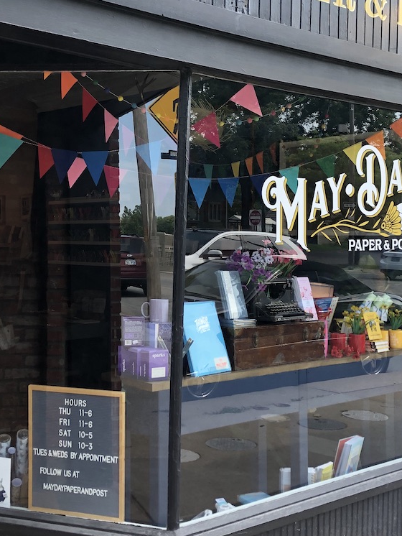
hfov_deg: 29.0
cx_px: 156
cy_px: 214
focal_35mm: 50
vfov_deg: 38.0
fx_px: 774
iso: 20
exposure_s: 1/161
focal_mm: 3.99
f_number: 1.8
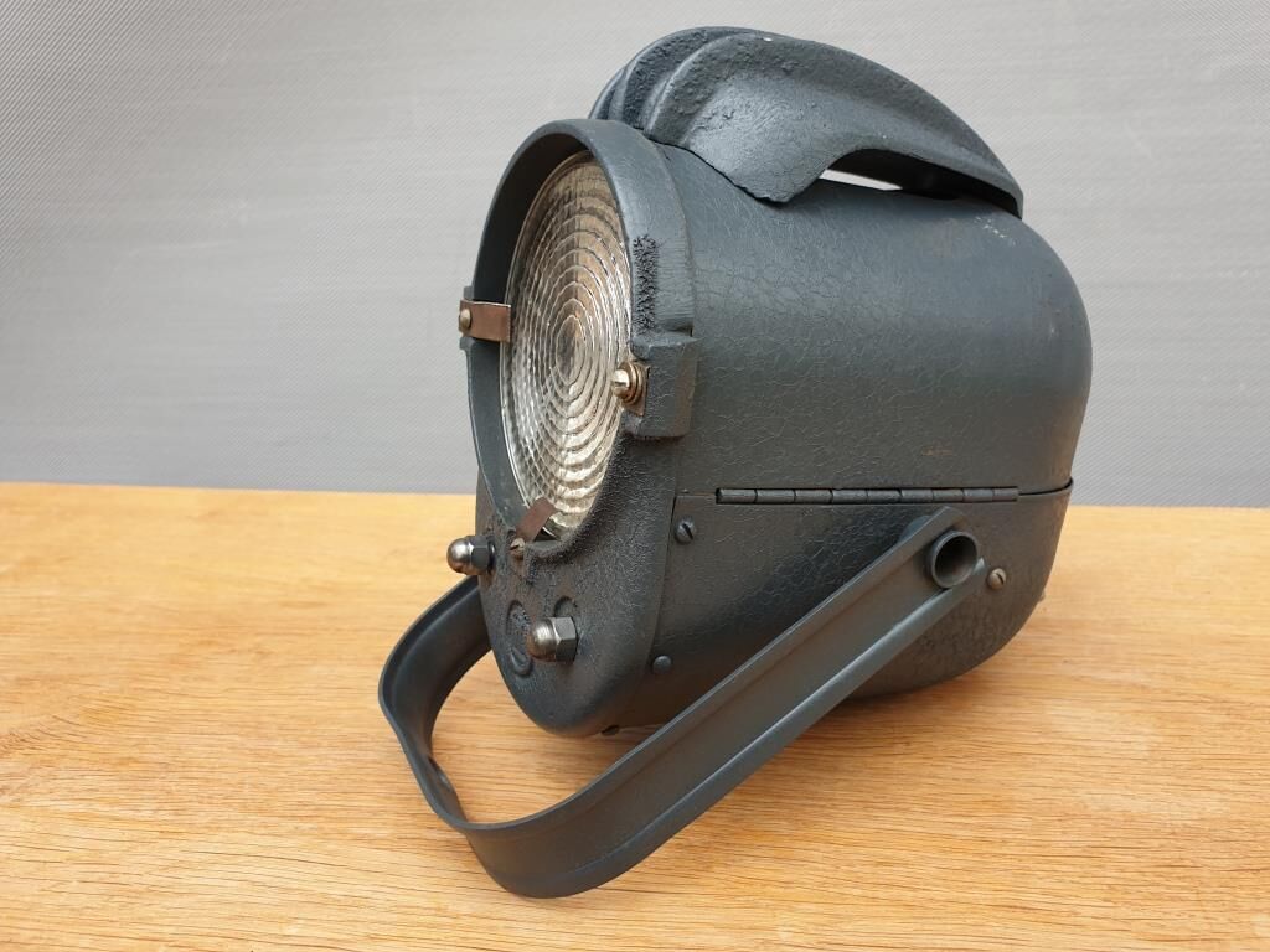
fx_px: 954
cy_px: 476
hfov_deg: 67.3
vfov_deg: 53.1
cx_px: 635
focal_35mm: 26
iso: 50
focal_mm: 4.3
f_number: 2.4
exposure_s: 1/126
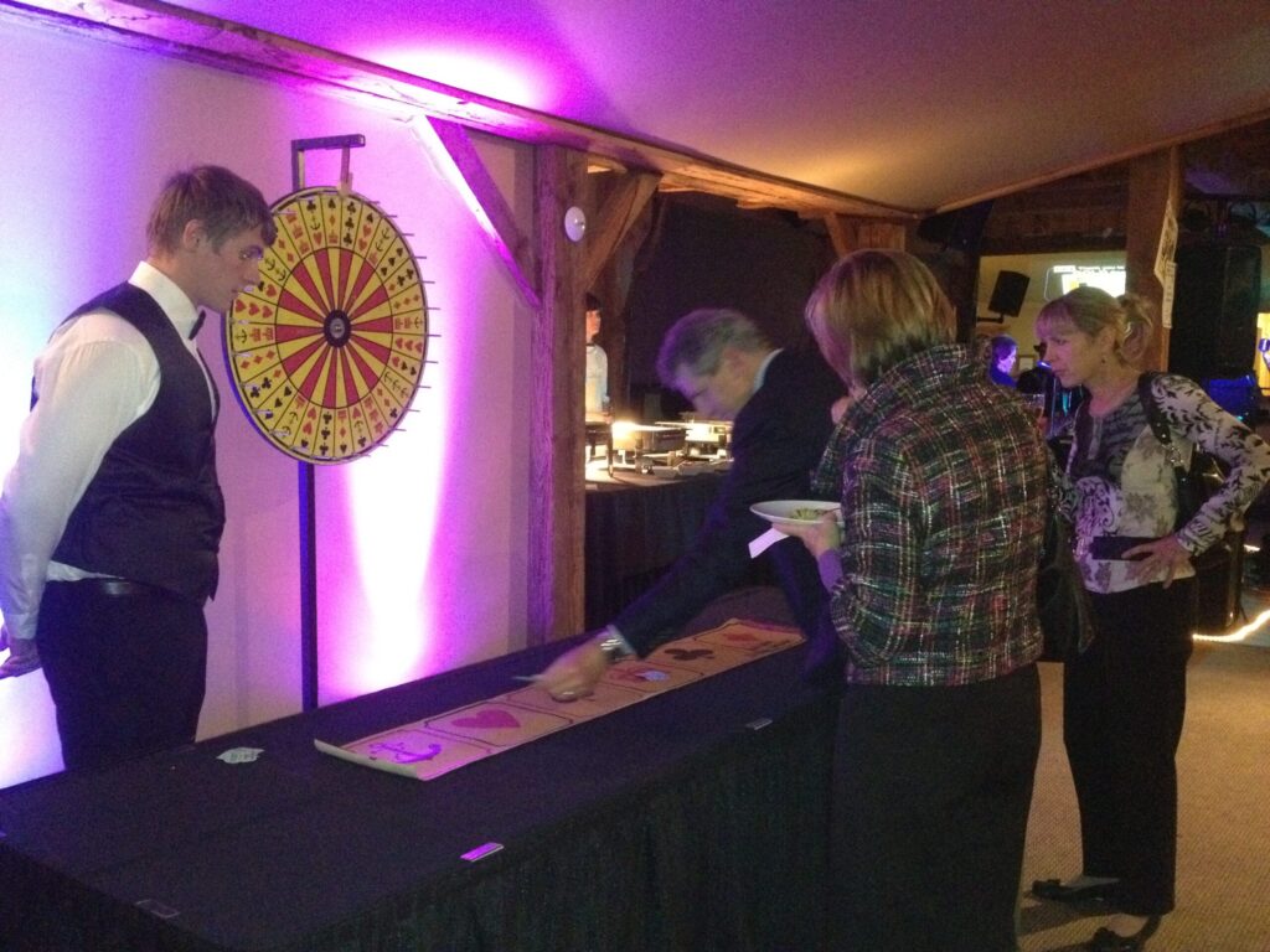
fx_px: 1284
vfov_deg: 40.7
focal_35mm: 35
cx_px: 635
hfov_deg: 52.6
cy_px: 476
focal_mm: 4.28
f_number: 2.4
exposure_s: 1/16
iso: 800
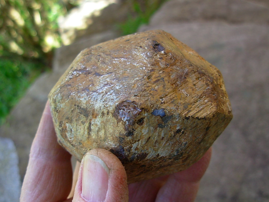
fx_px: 295
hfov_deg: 49.0
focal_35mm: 38
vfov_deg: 37.7
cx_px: 134
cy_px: 101
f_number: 2.9
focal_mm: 6.3
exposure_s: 1/102
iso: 50
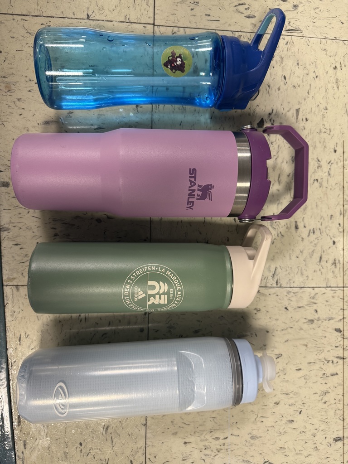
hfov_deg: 56.8
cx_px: 174
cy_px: 232
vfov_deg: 71.6
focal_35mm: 24
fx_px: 322
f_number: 1.78
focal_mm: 6.76
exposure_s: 1/60
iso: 160
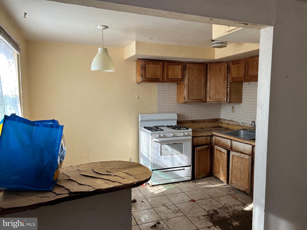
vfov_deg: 53.1
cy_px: 115
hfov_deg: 67.3
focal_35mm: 26
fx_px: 231
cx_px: 154
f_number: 1.5
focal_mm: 5.7
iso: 40
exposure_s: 1/254
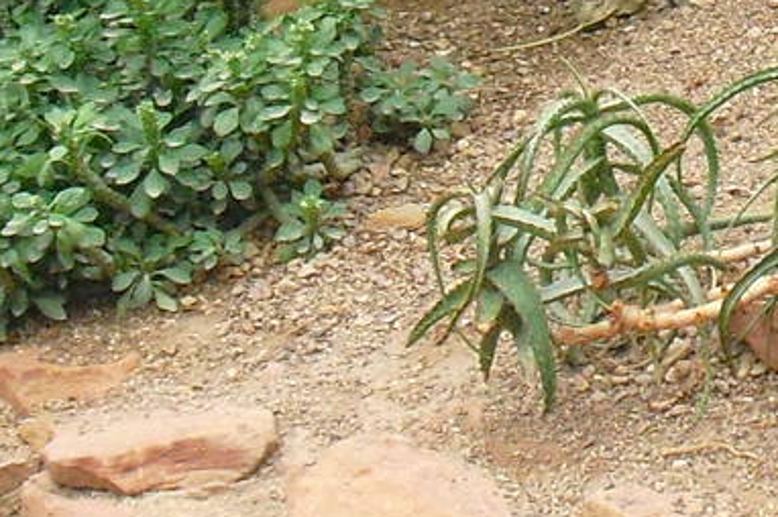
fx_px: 3390
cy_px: -122
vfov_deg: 8.6
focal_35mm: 157
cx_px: 843
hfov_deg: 12.9
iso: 400
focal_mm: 6.3
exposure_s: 1/100
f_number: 3.1
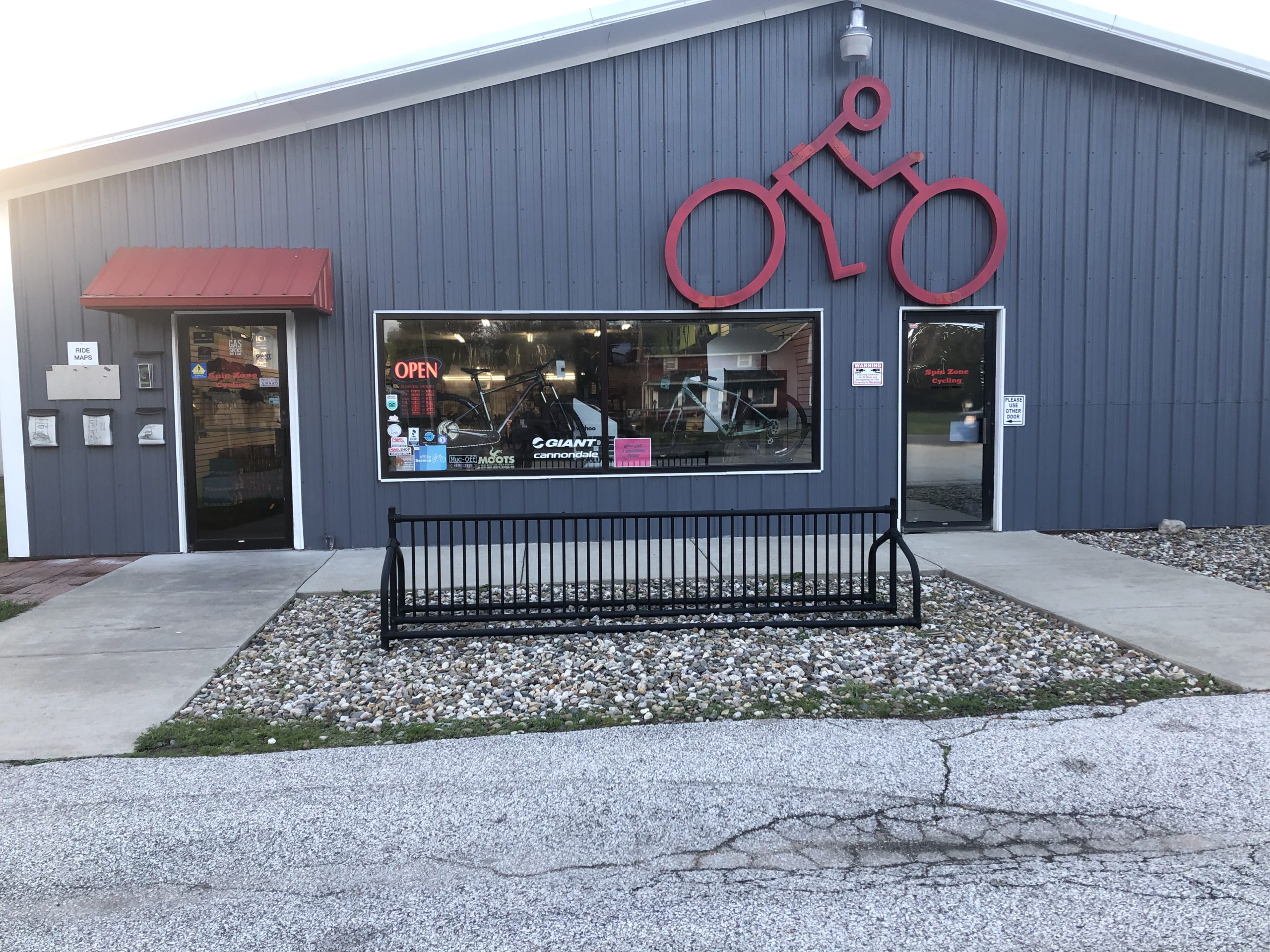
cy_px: 476
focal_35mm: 28
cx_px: 635
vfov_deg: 49.7
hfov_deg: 63.4
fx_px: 1027
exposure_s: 1/120
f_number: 1.8
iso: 32
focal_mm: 3.99
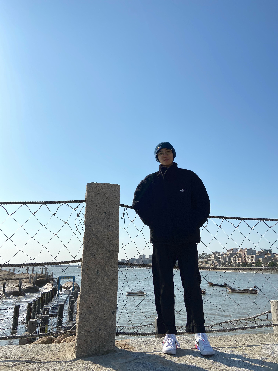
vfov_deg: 67.3
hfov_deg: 53.1
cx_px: 139
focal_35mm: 26
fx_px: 278
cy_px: 186
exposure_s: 1/6757
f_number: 1.8
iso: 32
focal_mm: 4.25
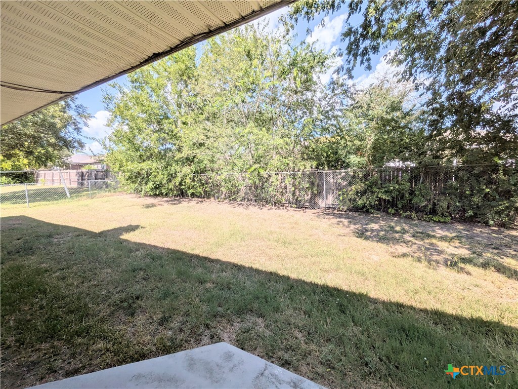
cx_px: 259
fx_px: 209
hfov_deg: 102.1
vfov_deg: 85.7
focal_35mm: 14
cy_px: 194
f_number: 2.2
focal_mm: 1.83
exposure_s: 1/1319
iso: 47
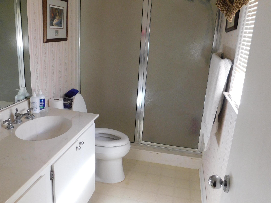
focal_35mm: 31
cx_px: 123
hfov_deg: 58.3
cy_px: 98
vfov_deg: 45.4
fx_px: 243
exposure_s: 1/30
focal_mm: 4
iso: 220
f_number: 3
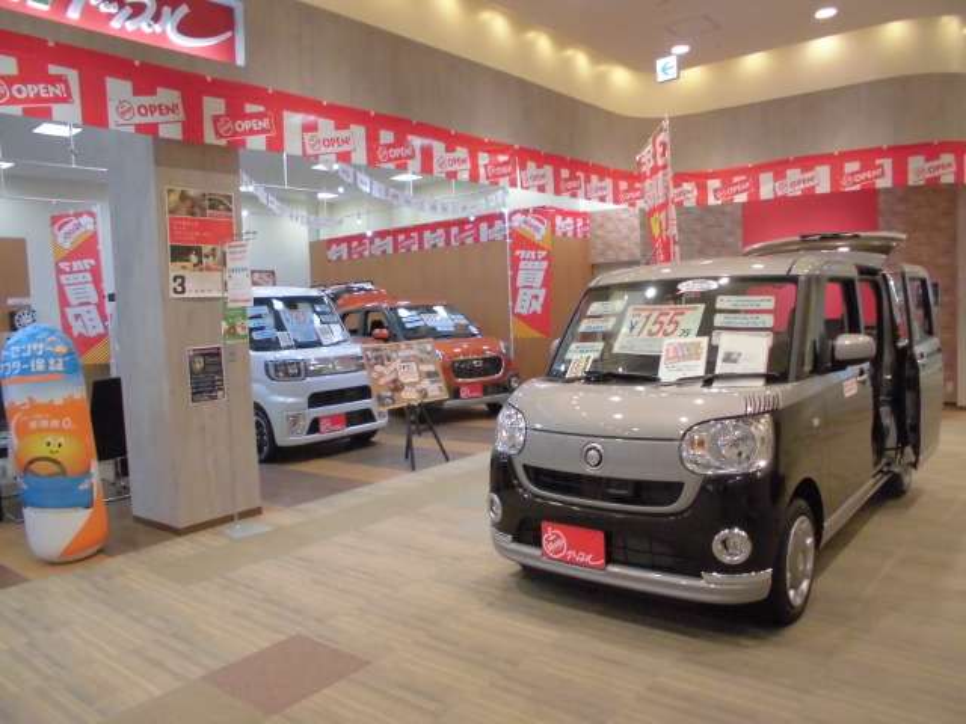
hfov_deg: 67.3
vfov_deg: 53.1
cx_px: 483
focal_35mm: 26
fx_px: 726
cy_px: 362
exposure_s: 1/60
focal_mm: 4.6
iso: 400
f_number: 3.5
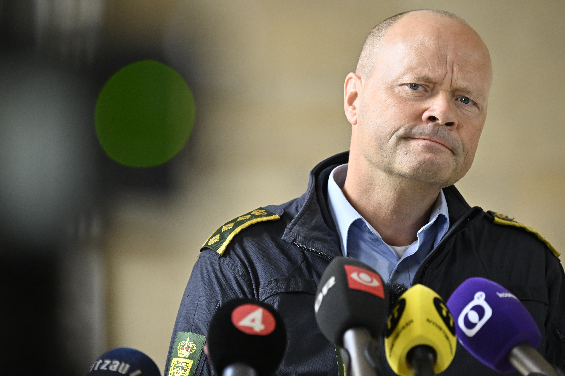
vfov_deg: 4.1
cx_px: 317
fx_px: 5289
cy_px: 181
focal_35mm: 337
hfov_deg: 6.1
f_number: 5.3
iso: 1600
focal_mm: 290
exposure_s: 1/500
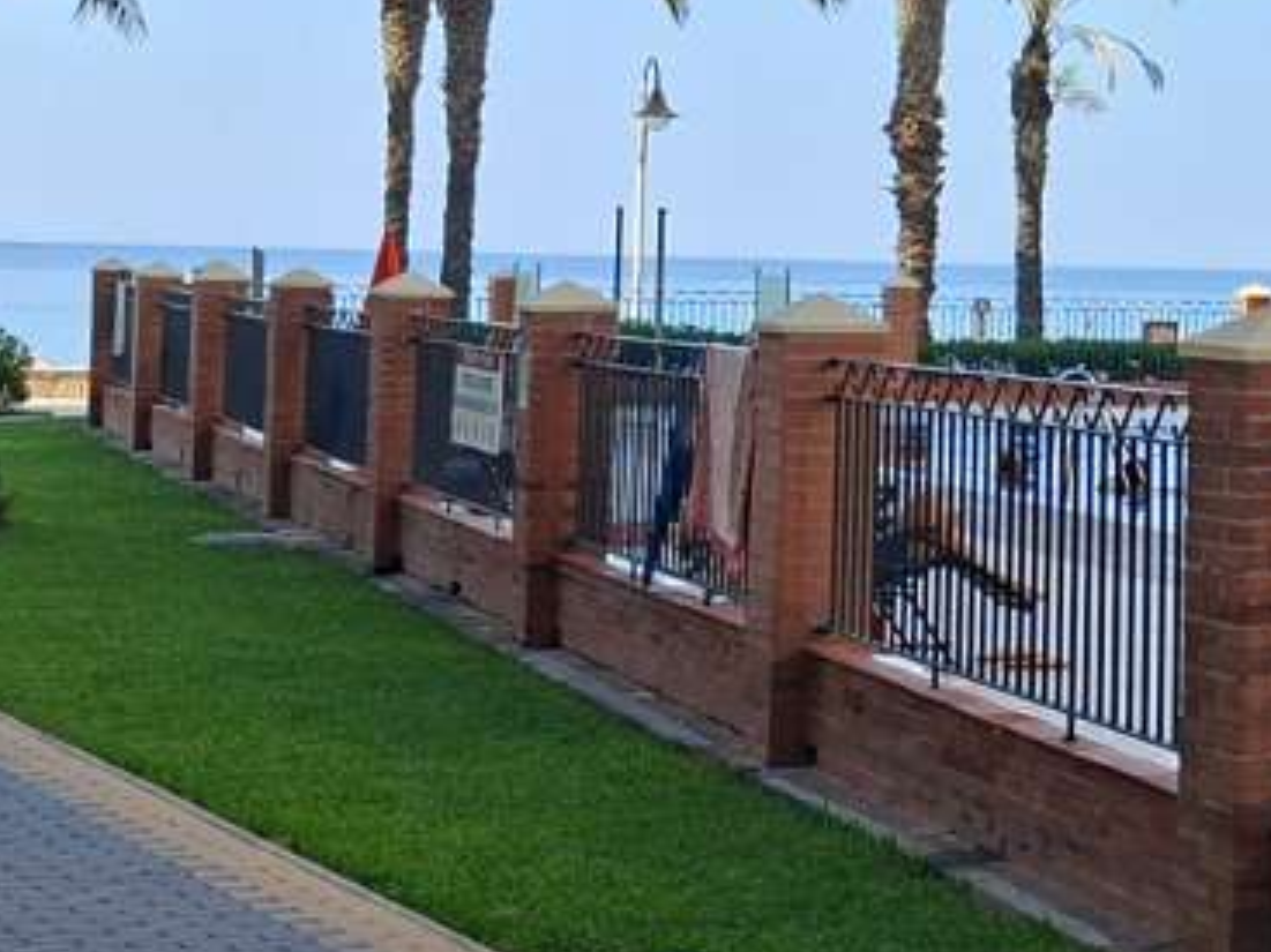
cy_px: 144
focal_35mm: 94
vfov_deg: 15.6
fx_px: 3450
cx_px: 1531
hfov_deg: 19.6
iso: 50
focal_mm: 5.54
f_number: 1.8
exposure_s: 1/1403
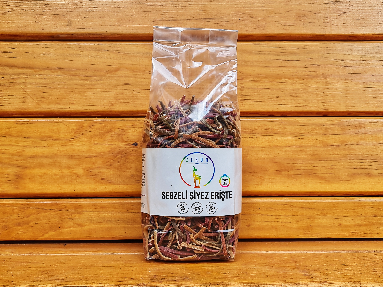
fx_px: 277
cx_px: 192
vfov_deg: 54.9
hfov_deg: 69.4
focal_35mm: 25
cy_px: 144
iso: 50
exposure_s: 1/146
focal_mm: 7
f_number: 1.8
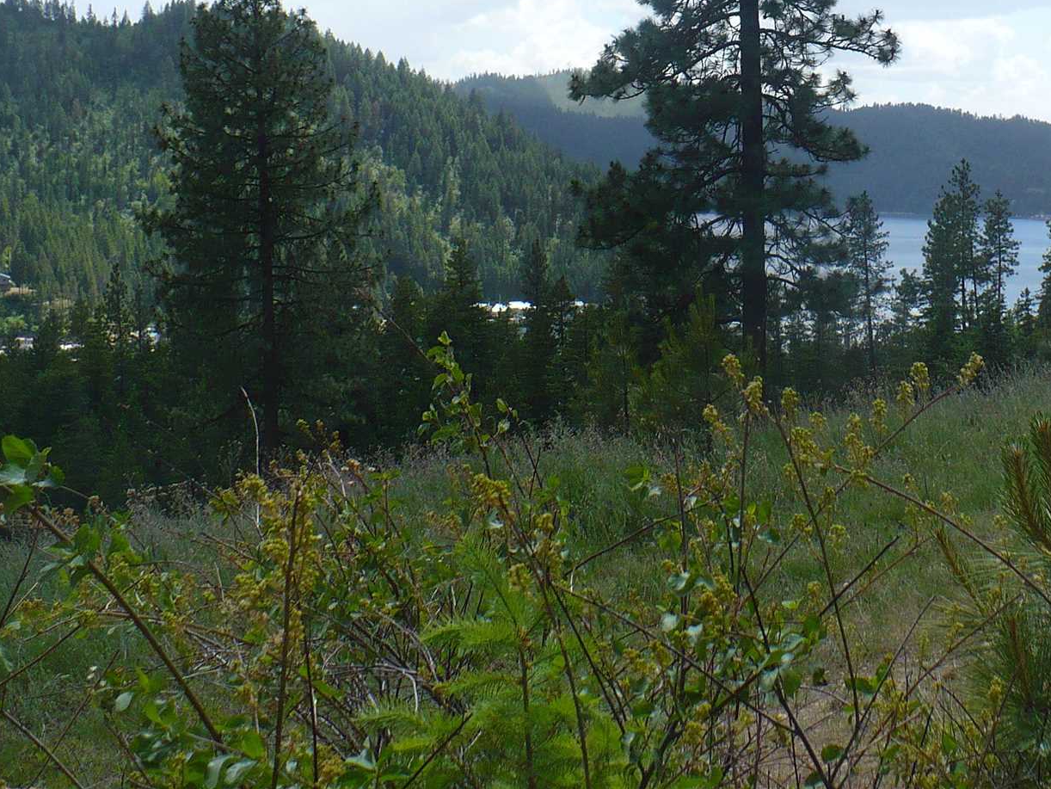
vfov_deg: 23.2
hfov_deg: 30.9
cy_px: 129
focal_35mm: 62
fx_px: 1883
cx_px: 726
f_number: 2.8
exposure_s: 1/1300
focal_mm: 6.1
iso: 100
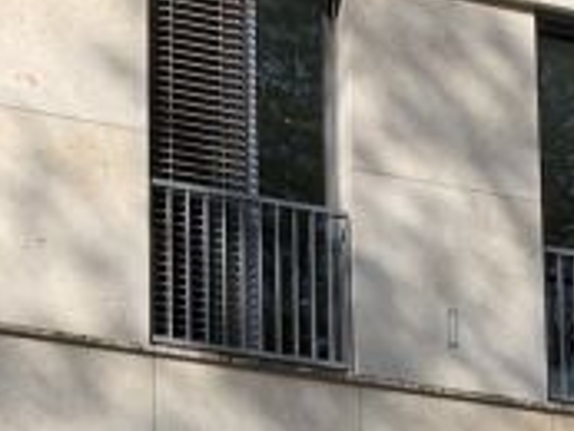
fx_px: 2555
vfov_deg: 9.1
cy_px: 865
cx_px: 683
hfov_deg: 12.5
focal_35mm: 154
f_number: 1.8
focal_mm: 4.25
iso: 25
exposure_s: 1/1350
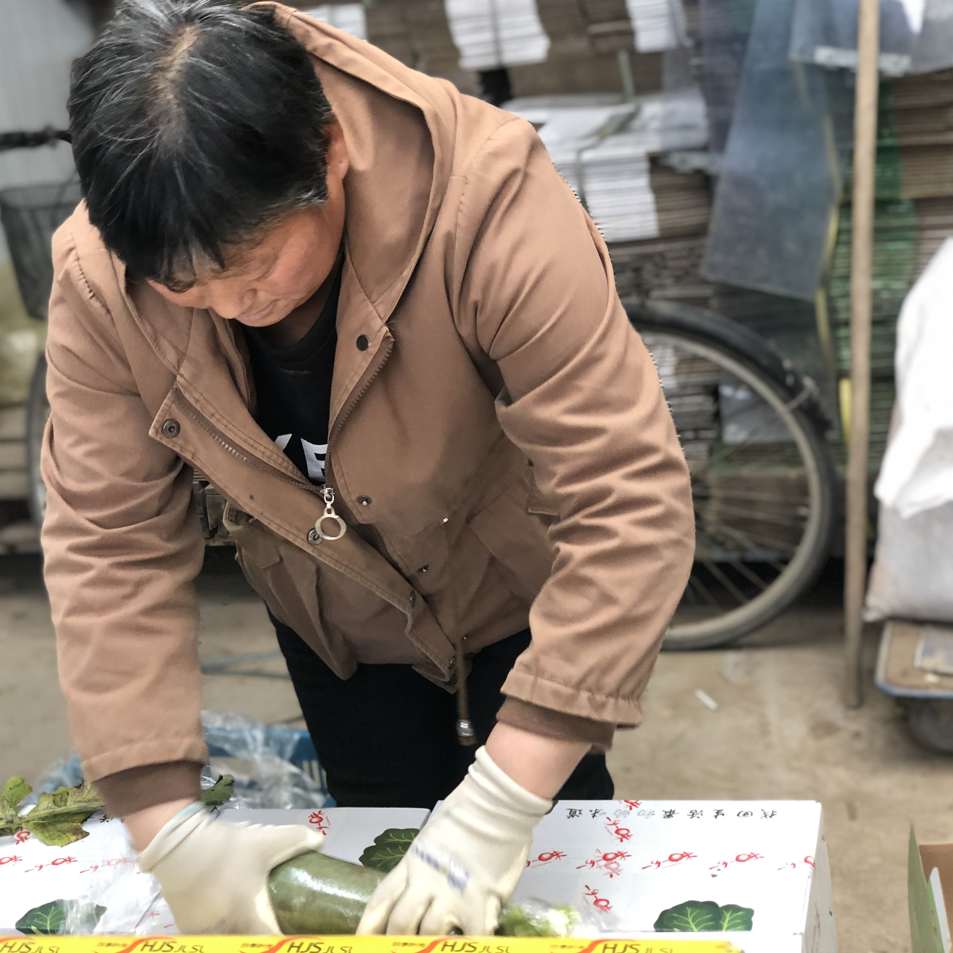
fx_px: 1931
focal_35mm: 62
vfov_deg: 27.7
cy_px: 475
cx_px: 415
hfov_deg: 27.7
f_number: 2.4
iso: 100
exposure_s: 1/40
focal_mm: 6
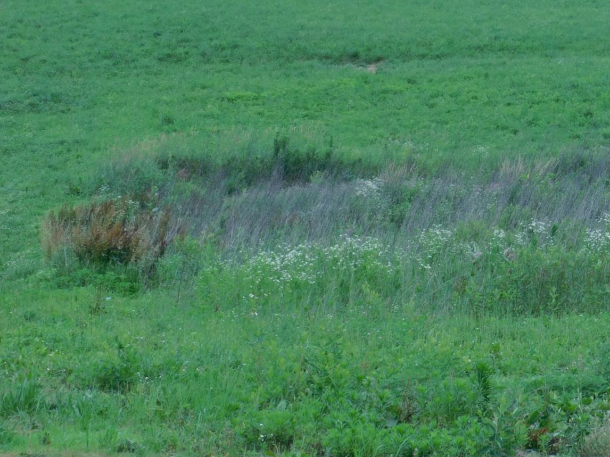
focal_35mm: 143
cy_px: 193
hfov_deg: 13.7
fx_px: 2519
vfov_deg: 10.4
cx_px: 520
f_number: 4.4
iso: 125
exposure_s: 1/640
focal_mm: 14.2
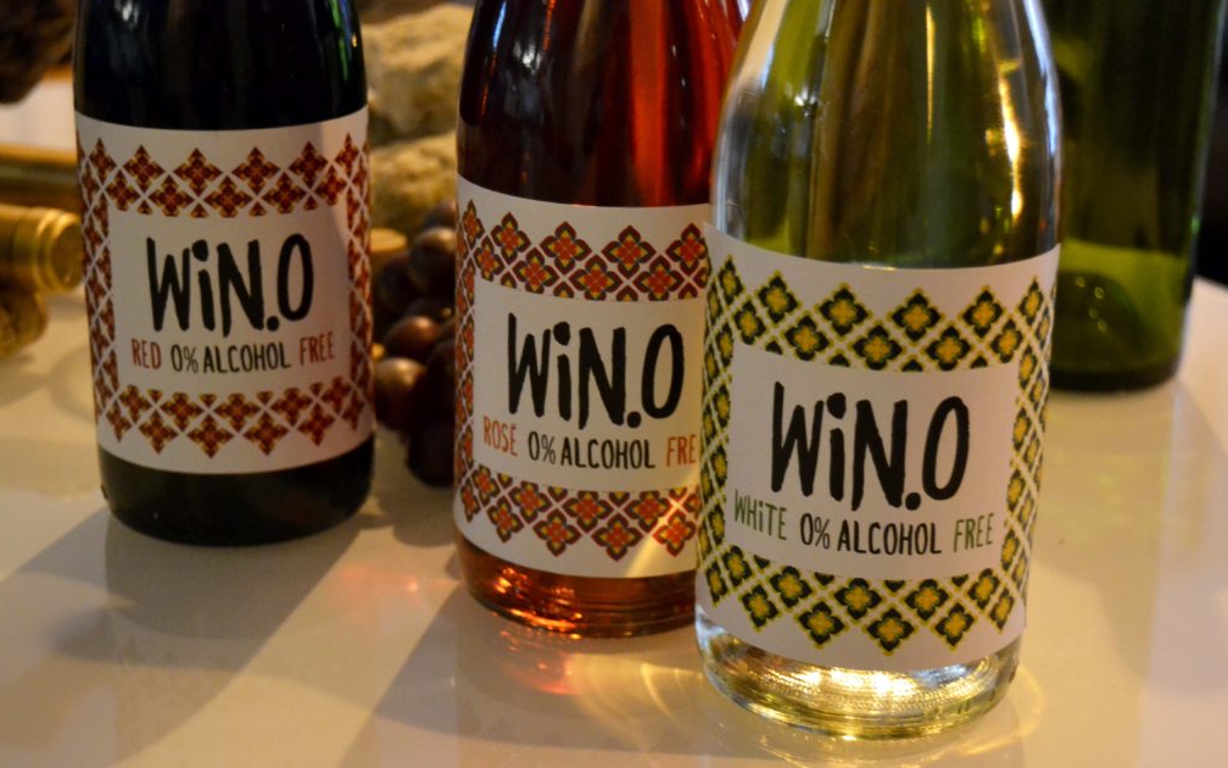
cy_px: 409
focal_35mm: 59
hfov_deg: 34.5
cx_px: 610
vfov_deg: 22.0
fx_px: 1975
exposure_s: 1/60
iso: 2500
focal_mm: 38
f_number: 4.8
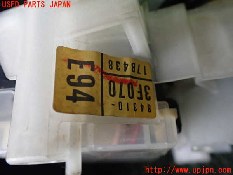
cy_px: 88
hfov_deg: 60.0
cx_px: 116
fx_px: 202
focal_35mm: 30
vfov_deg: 46.8
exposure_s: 1/125
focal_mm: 5.4
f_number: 2.3
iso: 400
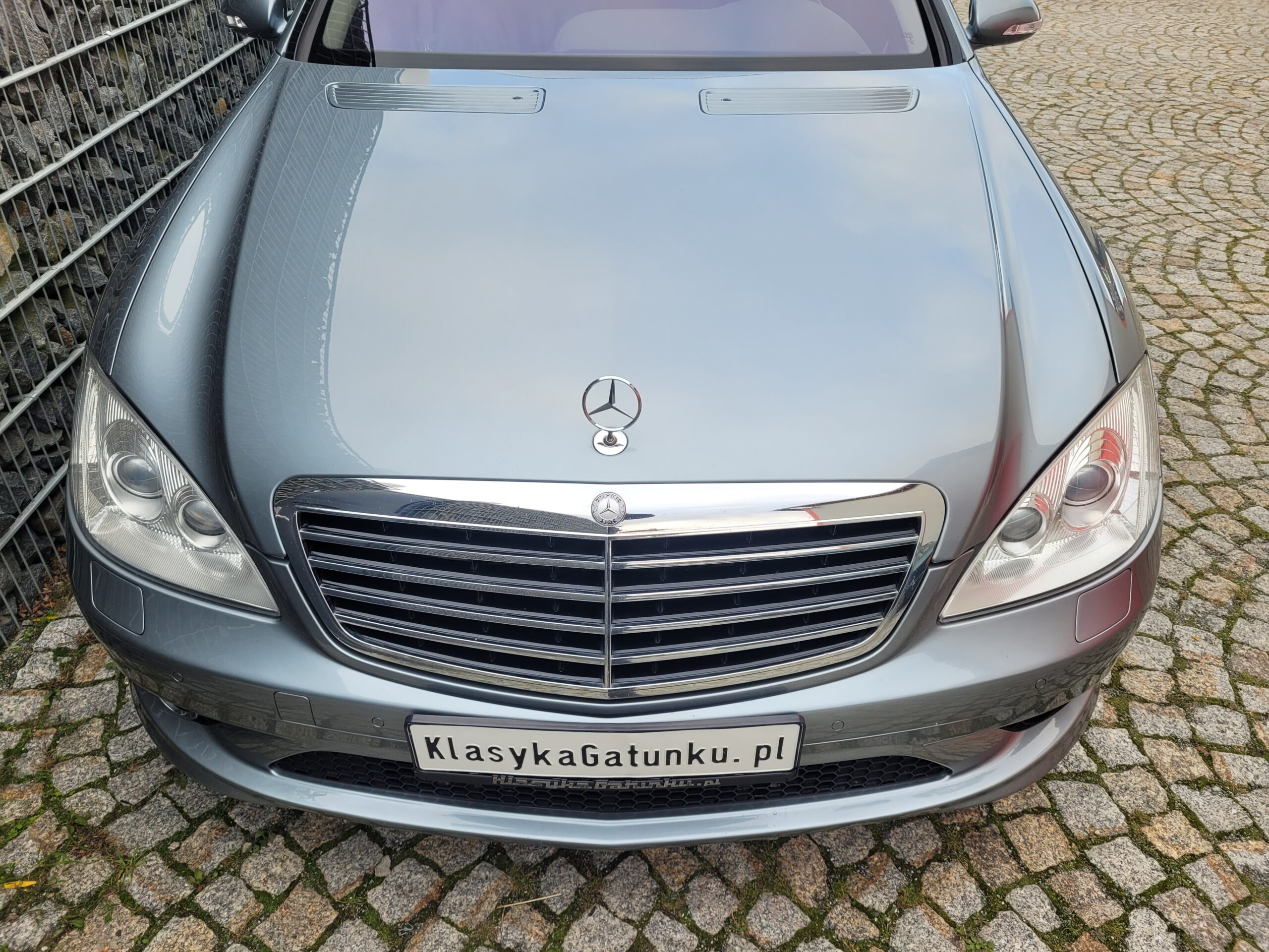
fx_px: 953
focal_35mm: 26
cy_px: 476
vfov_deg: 53.1
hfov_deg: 67.3
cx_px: 634
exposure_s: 1/134
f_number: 1.8
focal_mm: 5.4
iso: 40
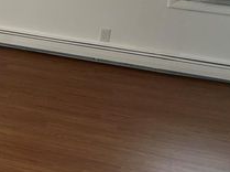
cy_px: -37
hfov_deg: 23.0
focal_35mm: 74
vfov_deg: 18.7
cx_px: -80
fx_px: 491
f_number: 1.5
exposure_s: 1/120
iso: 80
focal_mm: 5.7
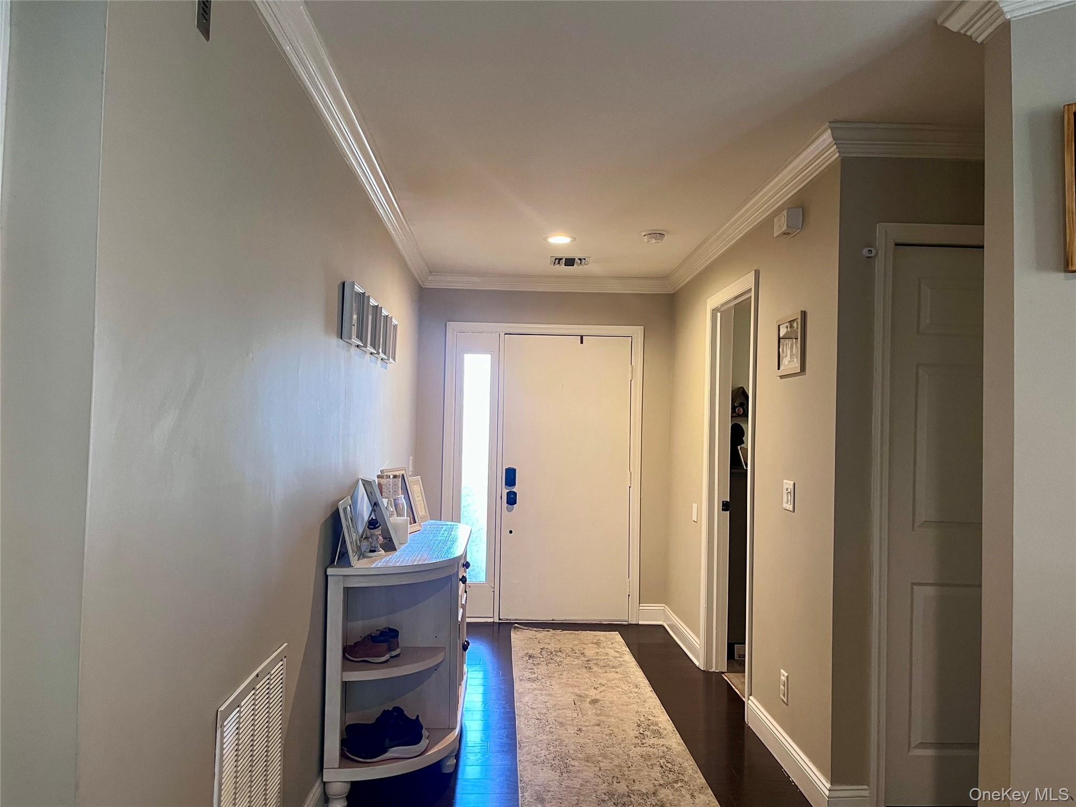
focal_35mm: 26
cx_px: 538
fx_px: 808
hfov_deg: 67.3
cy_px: 404
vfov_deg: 53.1
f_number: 1.6
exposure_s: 1/60
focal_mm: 5.1
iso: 320
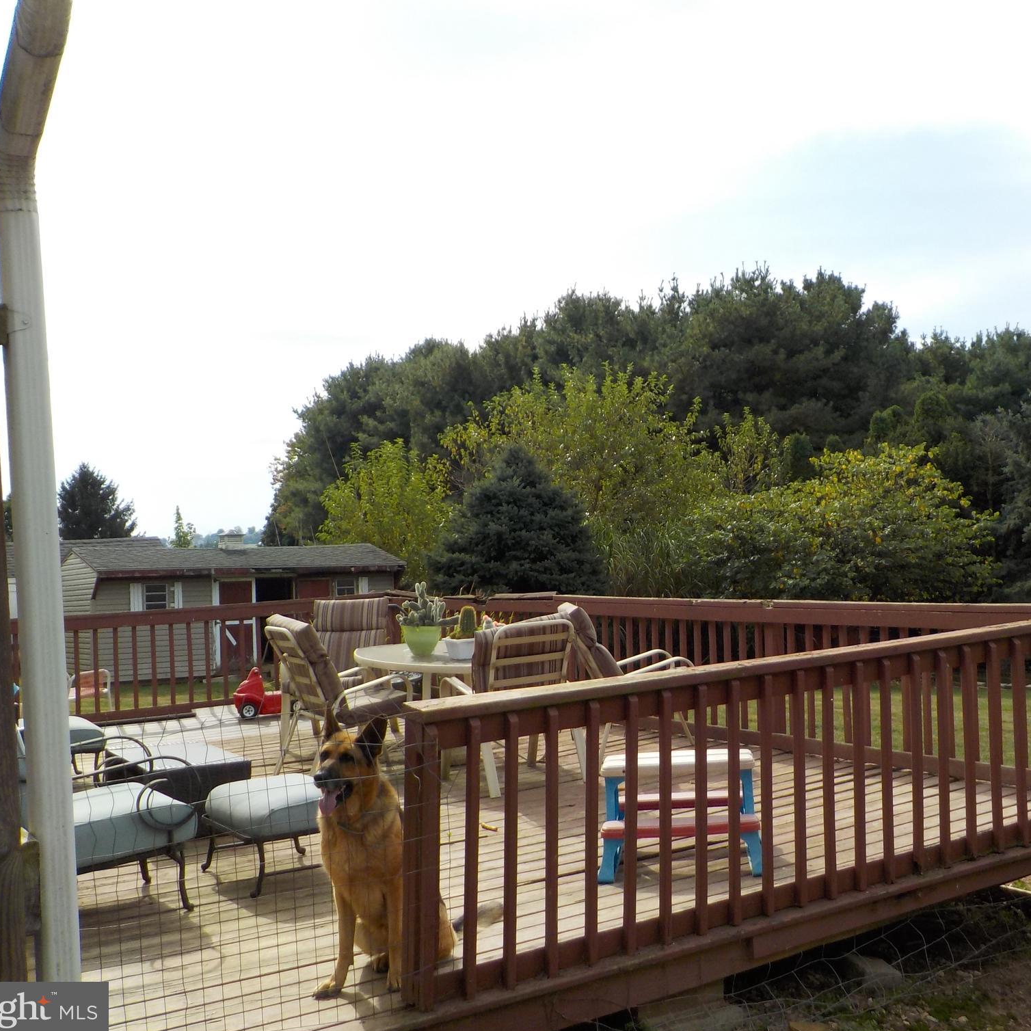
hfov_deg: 45.7
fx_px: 1213
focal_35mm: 36
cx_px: 638
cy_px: 513
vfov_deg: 46.0
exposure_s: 1/800
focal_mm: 4.1
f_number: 3.3
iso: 125
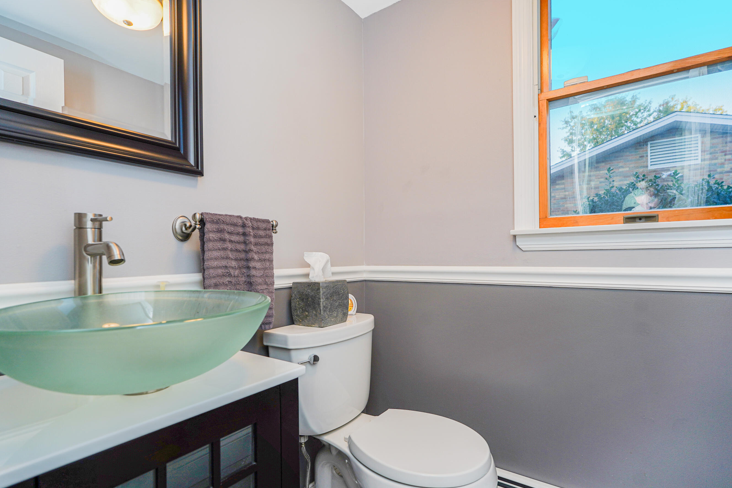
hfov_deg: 90.0
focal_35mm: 18
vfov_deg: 67.3
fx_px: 366
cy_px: 258
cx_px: 382
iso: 100
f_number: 5
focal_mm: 16
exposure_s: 1/50
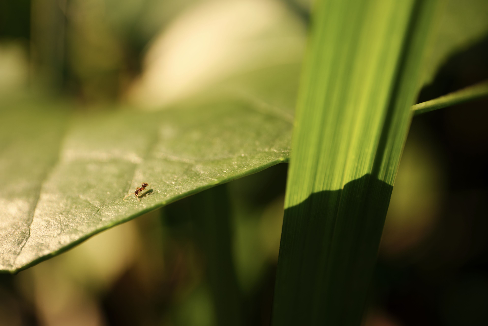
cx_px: 244
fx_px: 1017
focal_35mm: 75
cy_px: 163
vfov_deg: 18.2
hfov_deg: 27.0
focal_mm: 50
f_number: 4
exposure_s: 1/125
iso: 320
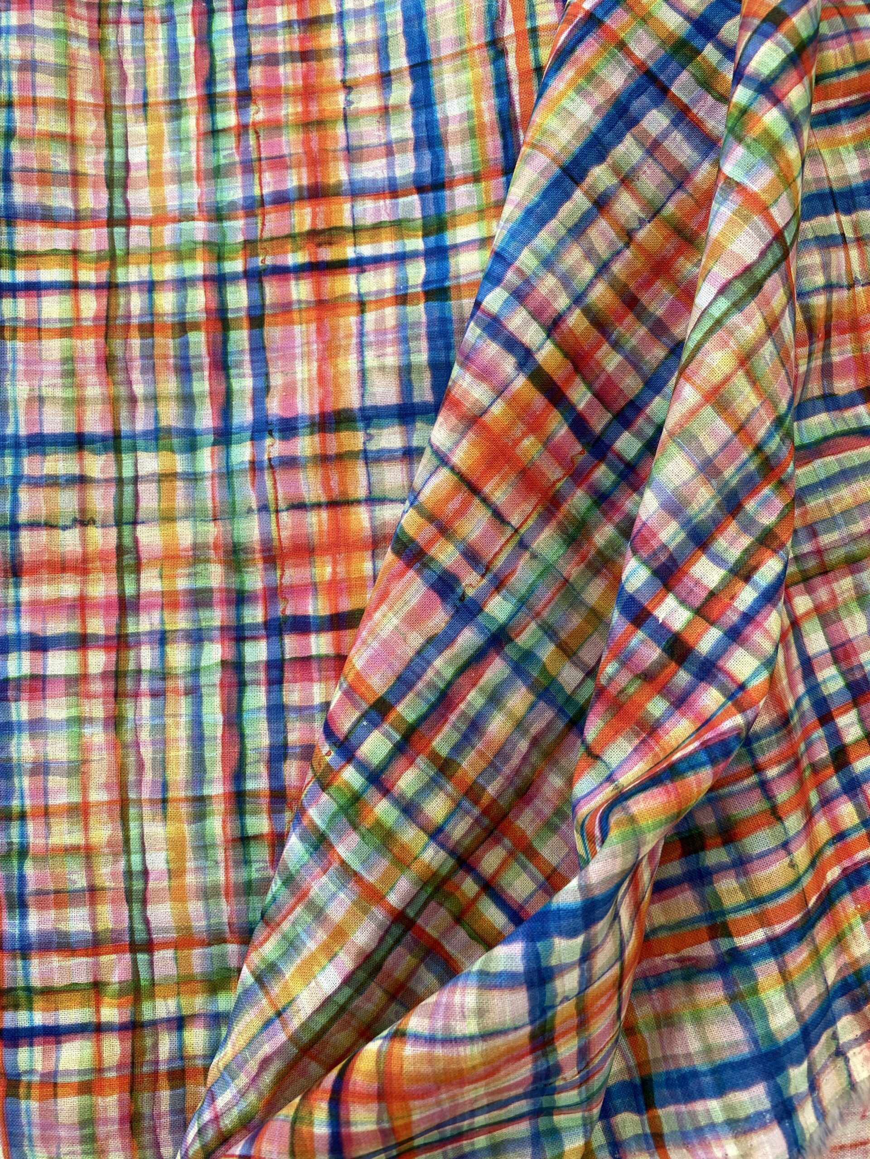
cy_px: 580
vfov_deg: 67.3
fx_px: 871
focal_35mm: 26
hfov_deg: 53.1
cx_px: 435
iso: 32
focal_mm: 4.25
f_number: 1.8
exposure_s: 1/125
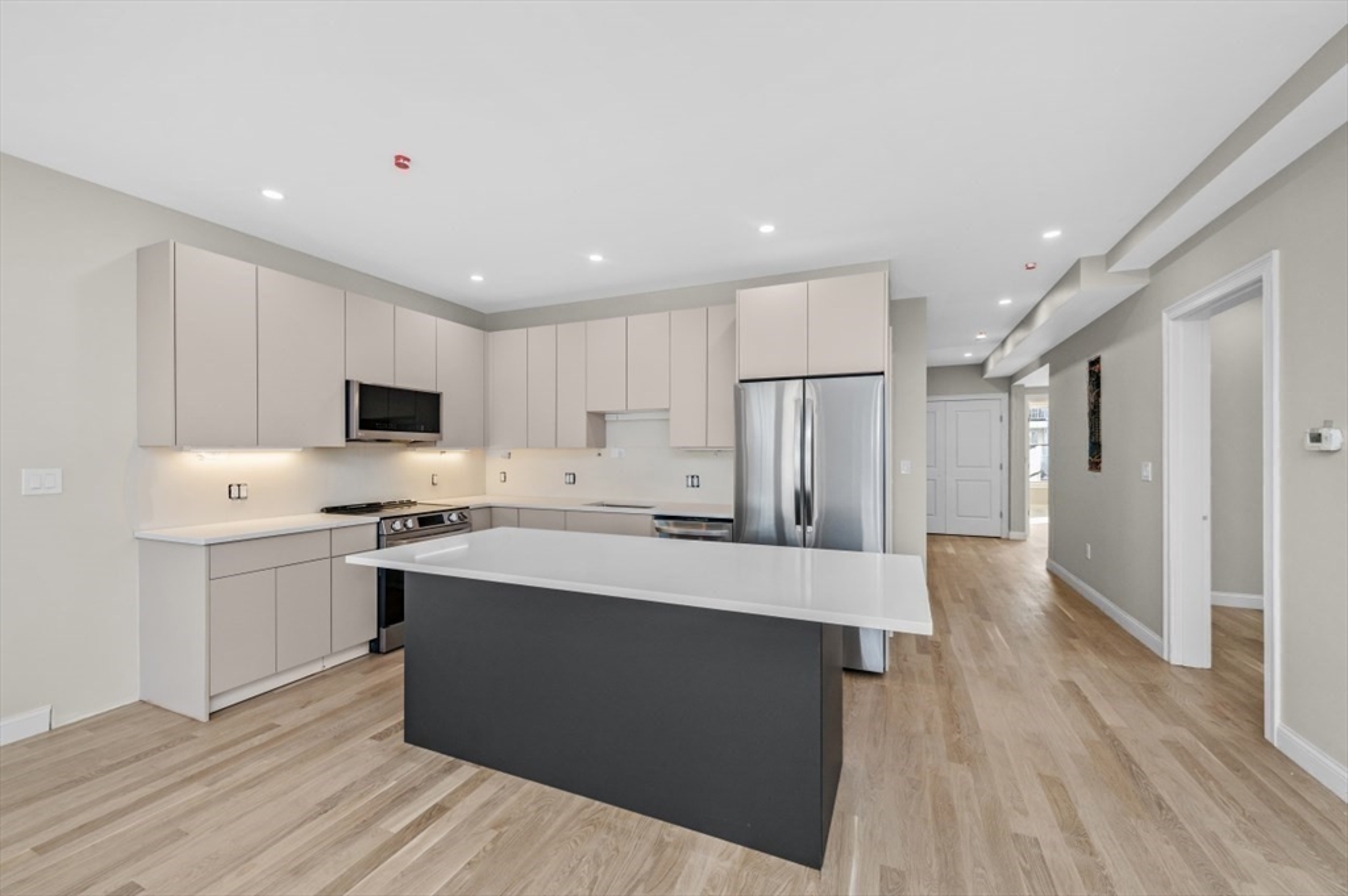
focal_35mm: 14
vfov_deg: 81.1
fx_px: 524
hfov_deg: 104.3
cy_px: 448
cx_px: 674
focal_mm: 14
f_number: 5.6
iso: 400
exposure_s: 1/100
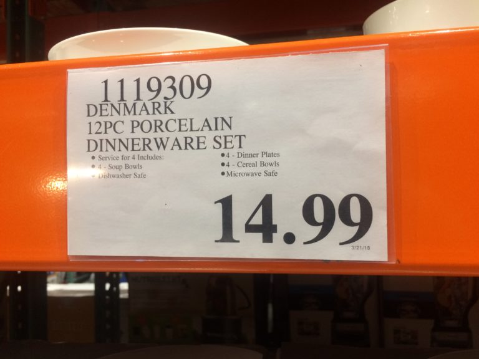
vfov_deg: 48.2
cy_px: 180
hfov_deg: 61.7
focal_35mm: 29
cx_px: 240
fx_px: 401
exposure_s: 1/30
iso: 125
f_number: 2.2
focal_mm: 4.15
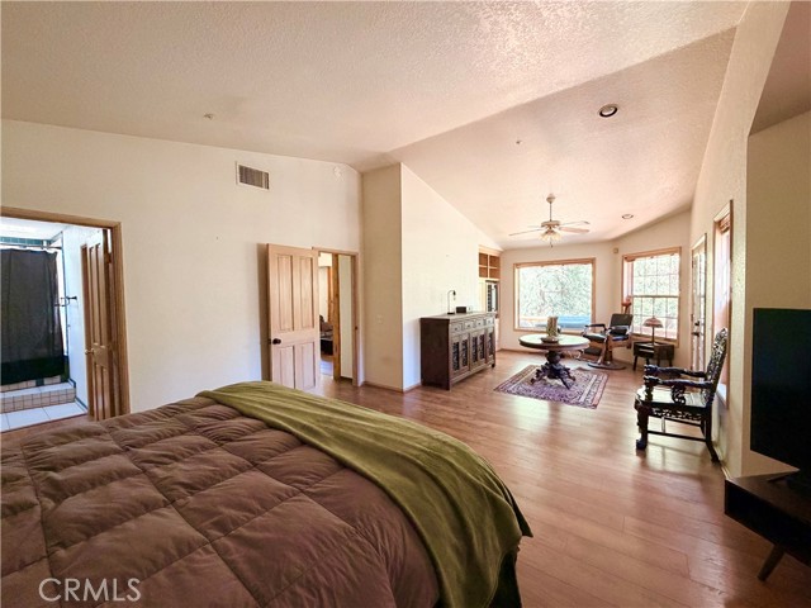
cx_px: 406
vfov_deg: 85.7
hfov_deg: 102.1
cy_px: 304
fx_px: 328
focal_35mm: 14
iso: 400
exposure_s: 1/60
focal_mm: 2.22
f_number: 2.2
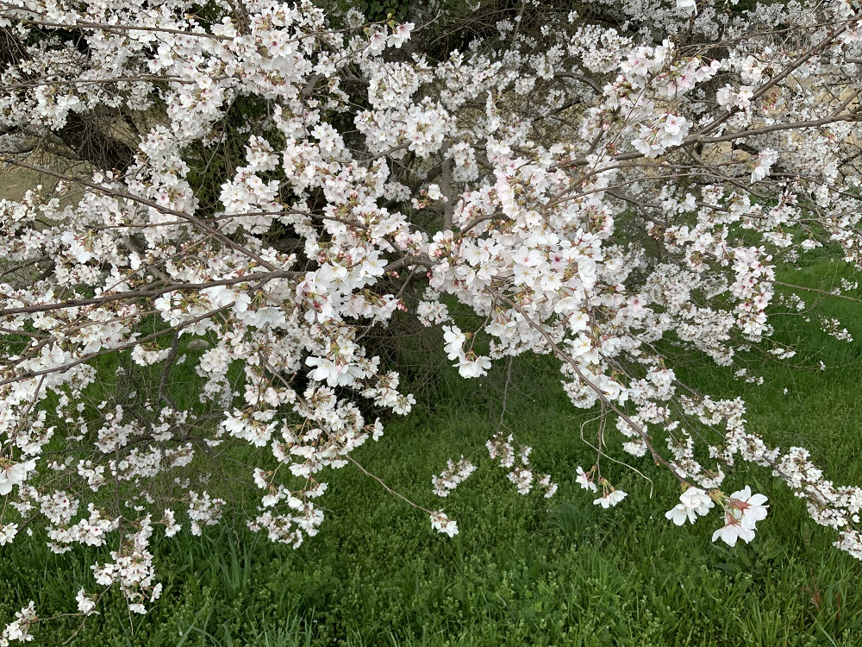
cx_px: 431
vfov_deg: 48.2
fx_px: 722
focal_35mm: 29
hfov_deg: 61.7
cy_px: 324
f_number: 1.8
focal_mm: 3
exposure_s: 1/728
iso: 16
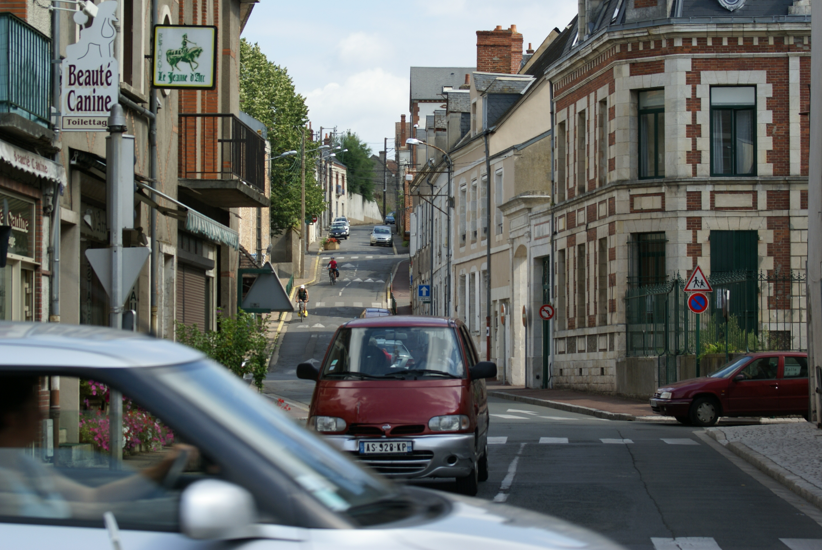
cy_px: 275
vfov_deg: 12.2
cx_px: 411
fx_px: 2571
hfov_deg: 18.2
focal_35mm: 112
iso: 100
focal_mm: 75
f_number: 10
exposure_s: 1/160
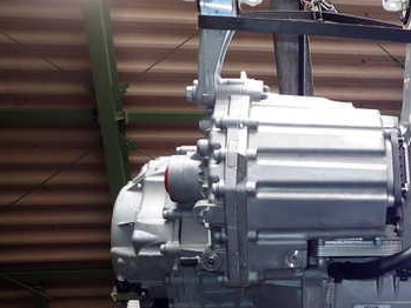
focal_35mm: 43
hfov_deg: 41.3
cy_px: 205
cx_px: 349
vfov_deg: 33.3
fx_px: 511
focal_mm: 4.5
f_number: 2
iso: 160
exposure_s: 1/125
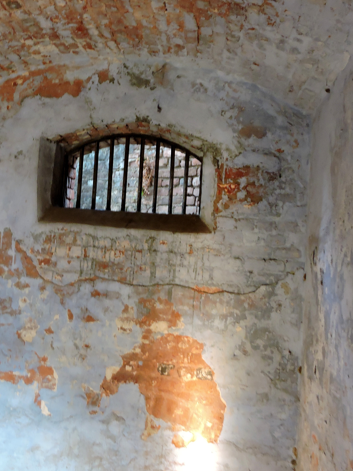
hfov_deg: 30.5
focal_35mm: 47
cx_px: 101
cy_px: 192
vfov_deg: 40.3
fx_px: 639
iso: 400
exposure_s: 1/15
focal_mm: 5.4
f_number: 3.5
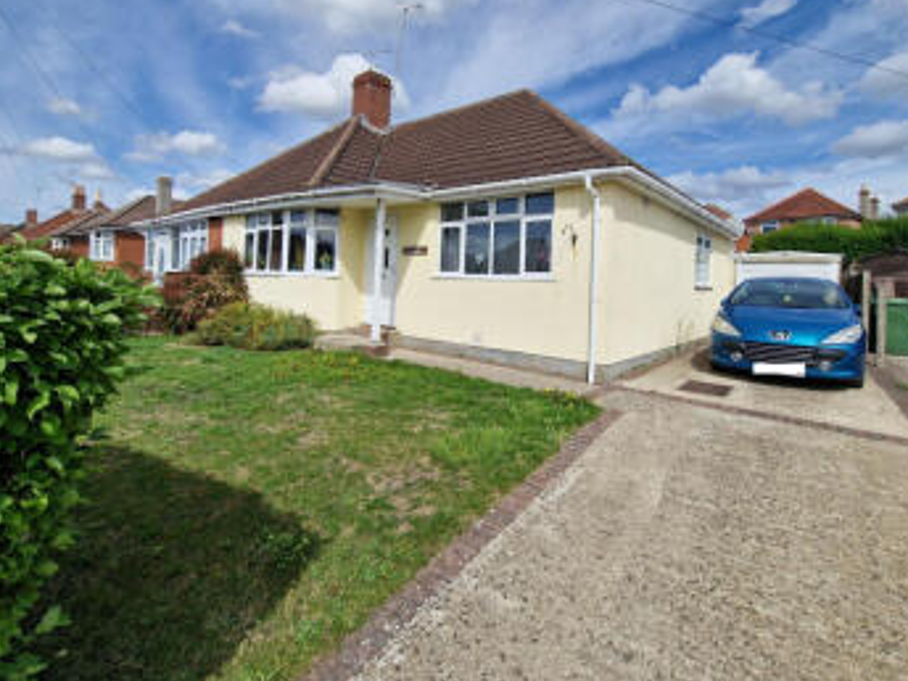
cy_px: 278
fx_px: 420
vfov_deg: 77.4
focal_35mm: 16
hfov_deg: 94.5
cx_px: 469
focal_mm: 2.2
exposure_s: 1/4688
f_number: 2.2
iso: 50
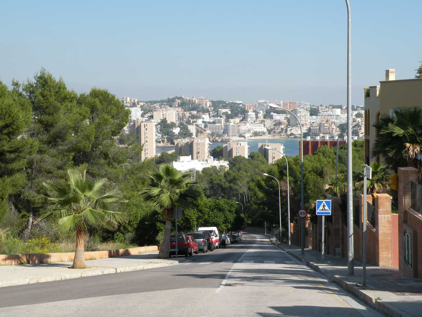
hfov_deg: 29.0
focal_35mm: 67
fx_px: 817
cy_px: 158
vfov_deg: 21.9
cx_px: 211
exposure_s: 1/231
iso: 64
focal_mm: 11.9
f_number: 6.3
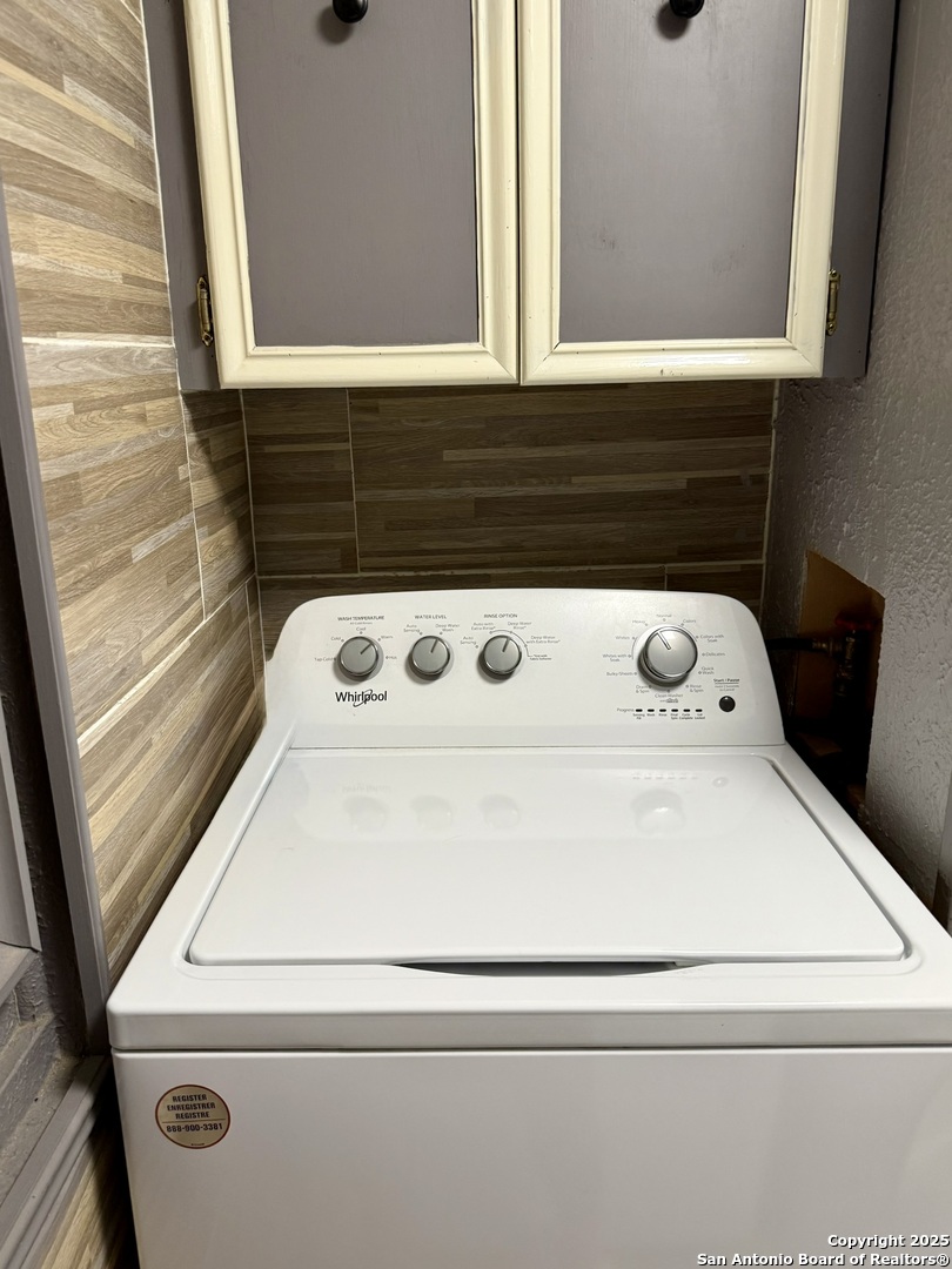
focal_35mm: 24
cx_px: 476
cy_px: 634
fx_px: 880
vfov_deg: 71.6
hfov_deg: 56.8
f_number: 1.78
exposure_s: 1/60
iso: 200
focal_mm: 6.76
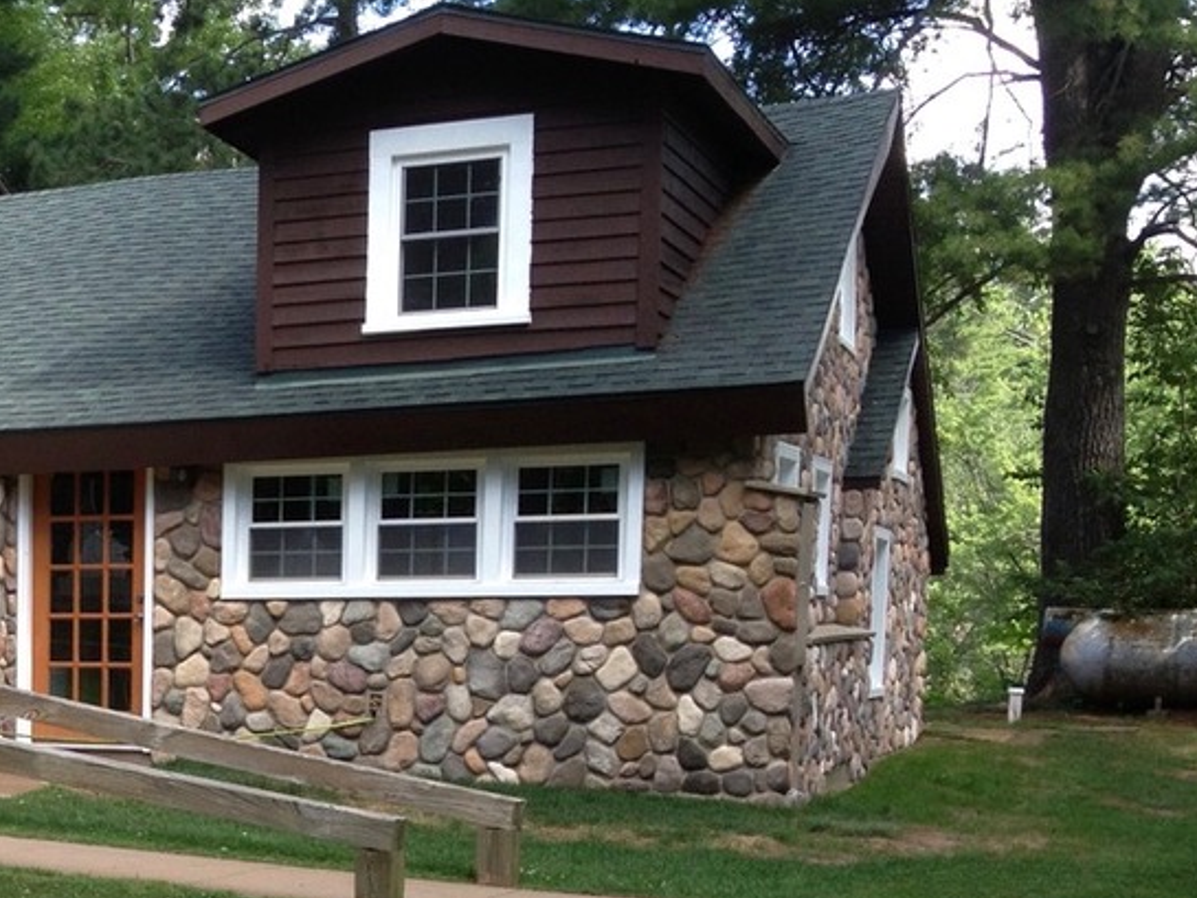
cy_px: 865
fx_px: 2663
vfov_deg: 18.7
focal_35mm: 77
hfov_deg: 23.8
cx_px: -94
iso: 50
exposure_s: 1/198
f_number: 2.4
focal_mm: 4.28
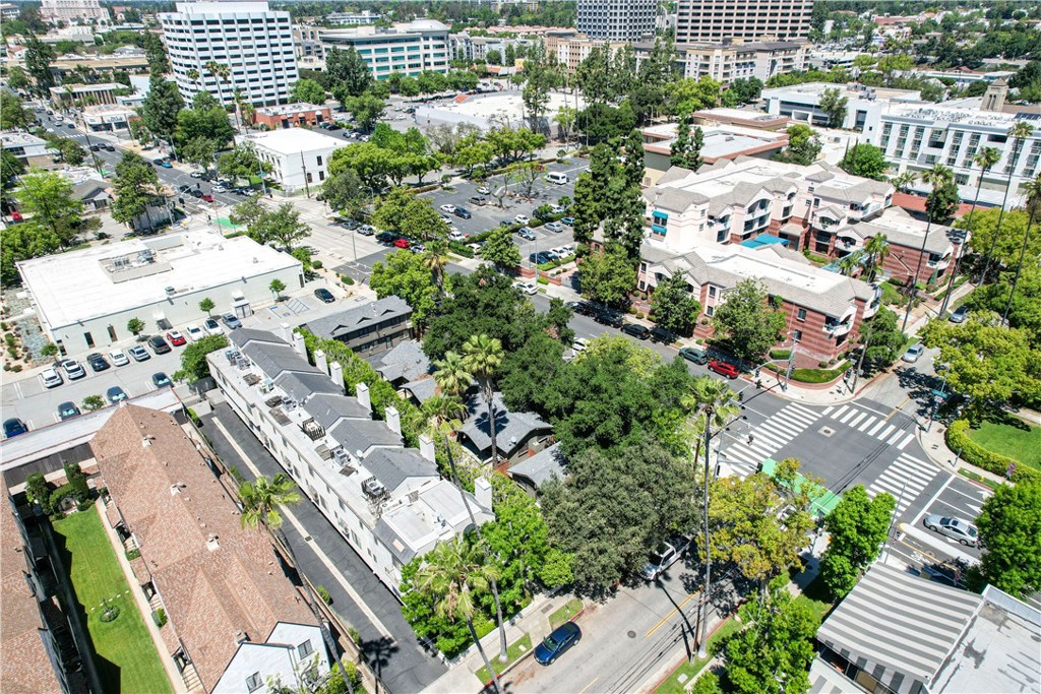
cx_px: 520
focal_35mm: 22
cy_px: 347
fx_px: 636
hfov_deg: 78.6
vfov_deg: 57.2
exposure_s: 1/2000
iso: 100
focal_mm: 8.38
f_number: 2.8
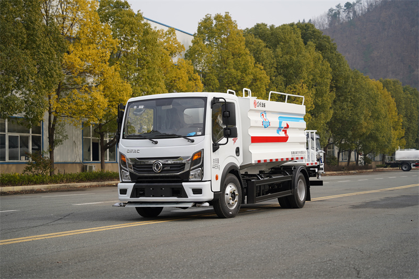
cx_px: 210
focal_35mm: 59
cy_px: 140
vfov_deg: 23.0
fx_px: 687
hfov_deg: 33.9
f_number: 4
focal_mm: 59
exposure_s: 1/640
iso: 100
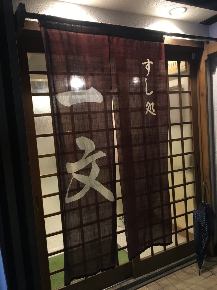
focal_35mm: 29
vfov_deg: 61.7
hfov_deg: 48.2
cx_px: 108
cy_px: 145
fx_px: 242
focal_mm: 4.15
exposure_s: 1/15
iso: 200
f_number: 2.2
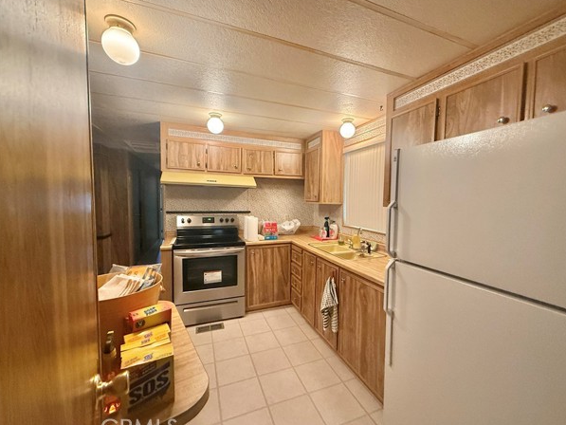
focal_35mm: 15
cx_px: 300
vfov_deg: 81.8
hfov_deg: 98.0
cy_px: 213
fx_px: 245
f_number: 2.2
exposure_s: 1/60
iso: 500
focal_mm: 2.22
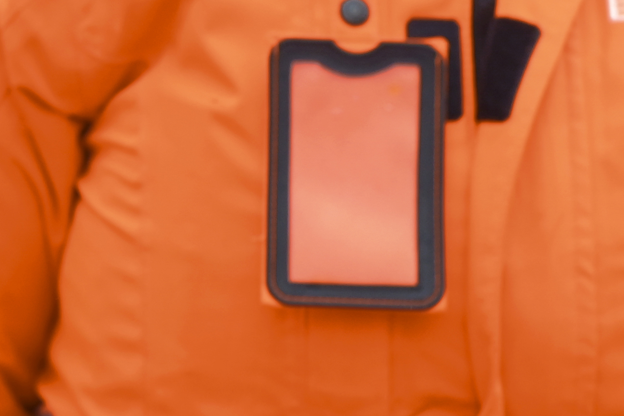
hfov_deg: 8.6
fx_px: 4020
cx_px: -348
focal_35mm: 232
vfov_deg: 5.9
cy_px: -203
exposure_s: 1/400
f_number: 4
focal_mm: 50
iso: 400
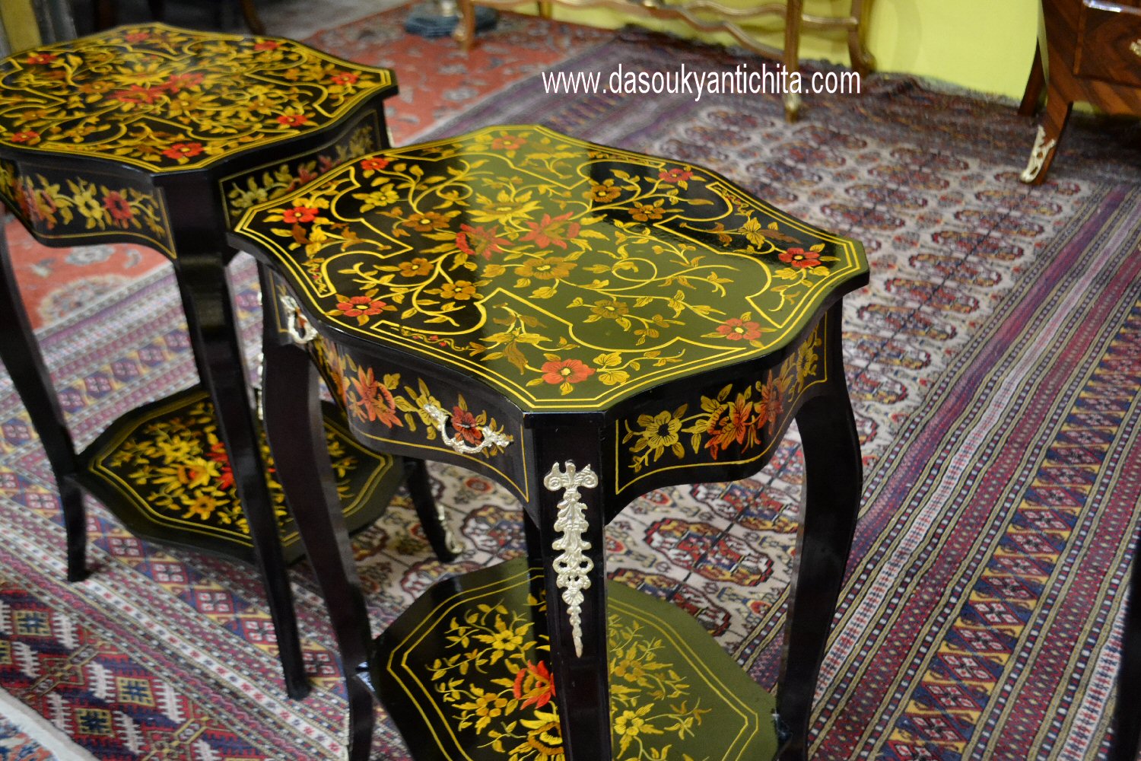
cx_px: 570
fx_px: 1236
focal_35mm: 39
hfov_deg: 49.6
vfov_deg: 34.2
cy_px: 380
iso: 2500
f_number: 4.2
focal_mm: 26
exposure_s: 1/60
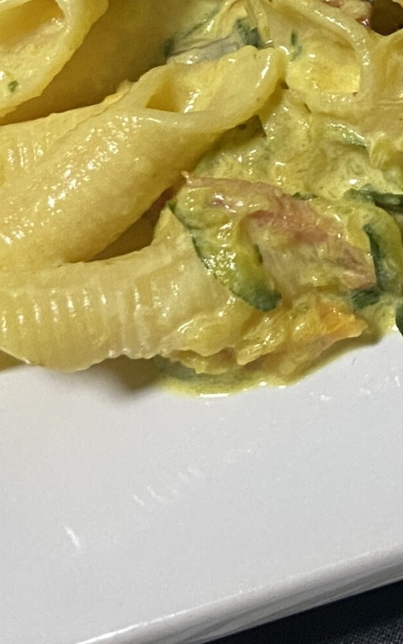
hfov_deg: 16.6
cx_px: 615
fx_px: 1248
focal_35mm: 71
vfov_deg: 27.8
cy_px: 47
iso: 320
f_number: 1.8
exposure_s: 1/50
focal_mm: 4.25
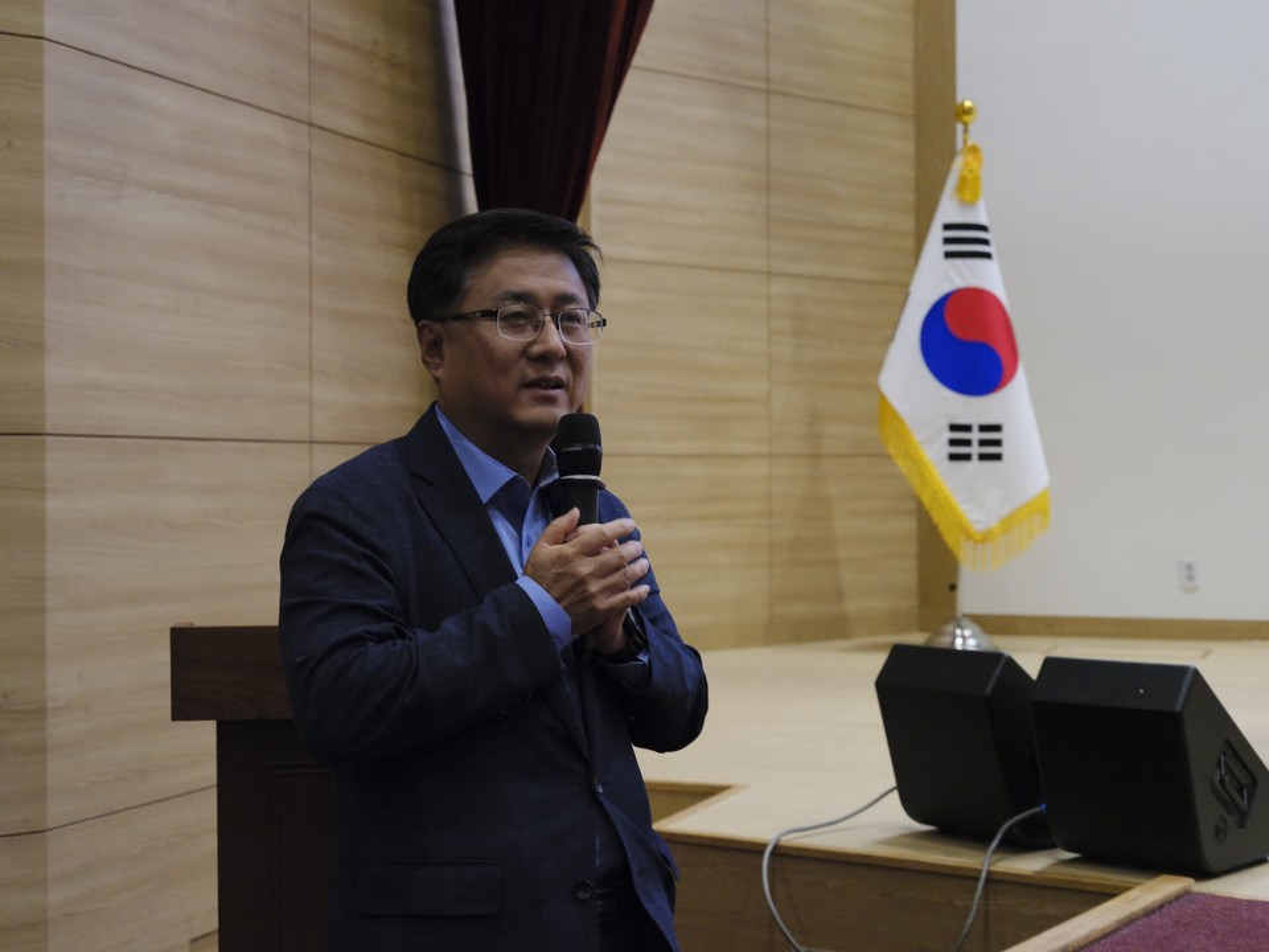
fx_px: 2016
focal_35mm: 55
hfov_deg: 34.9
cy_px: 476
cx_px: 634
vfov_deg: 26.6
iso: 12800
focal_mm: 70
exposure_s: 1/85
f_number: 8
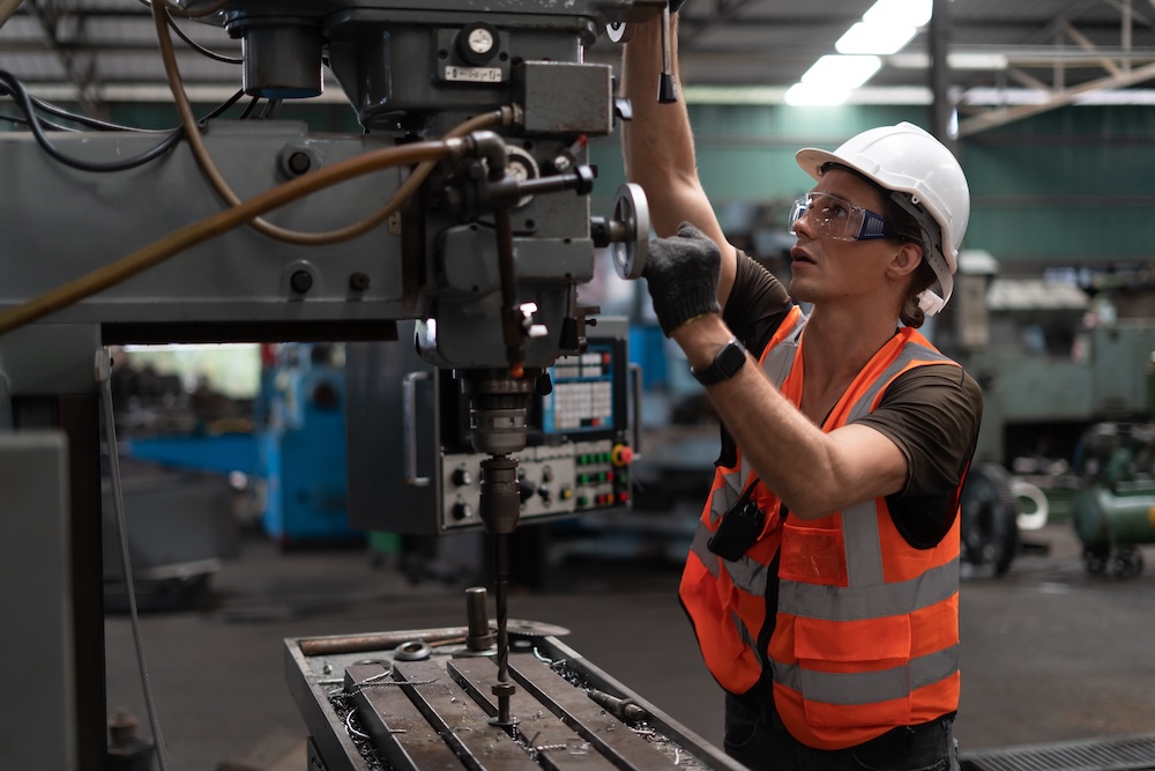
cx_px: 578
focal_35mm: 50
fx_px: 1604
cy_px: 386
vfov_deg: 27.0
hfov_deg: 39.6
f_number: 1.8
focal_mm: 50
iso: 400
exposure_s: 1/125
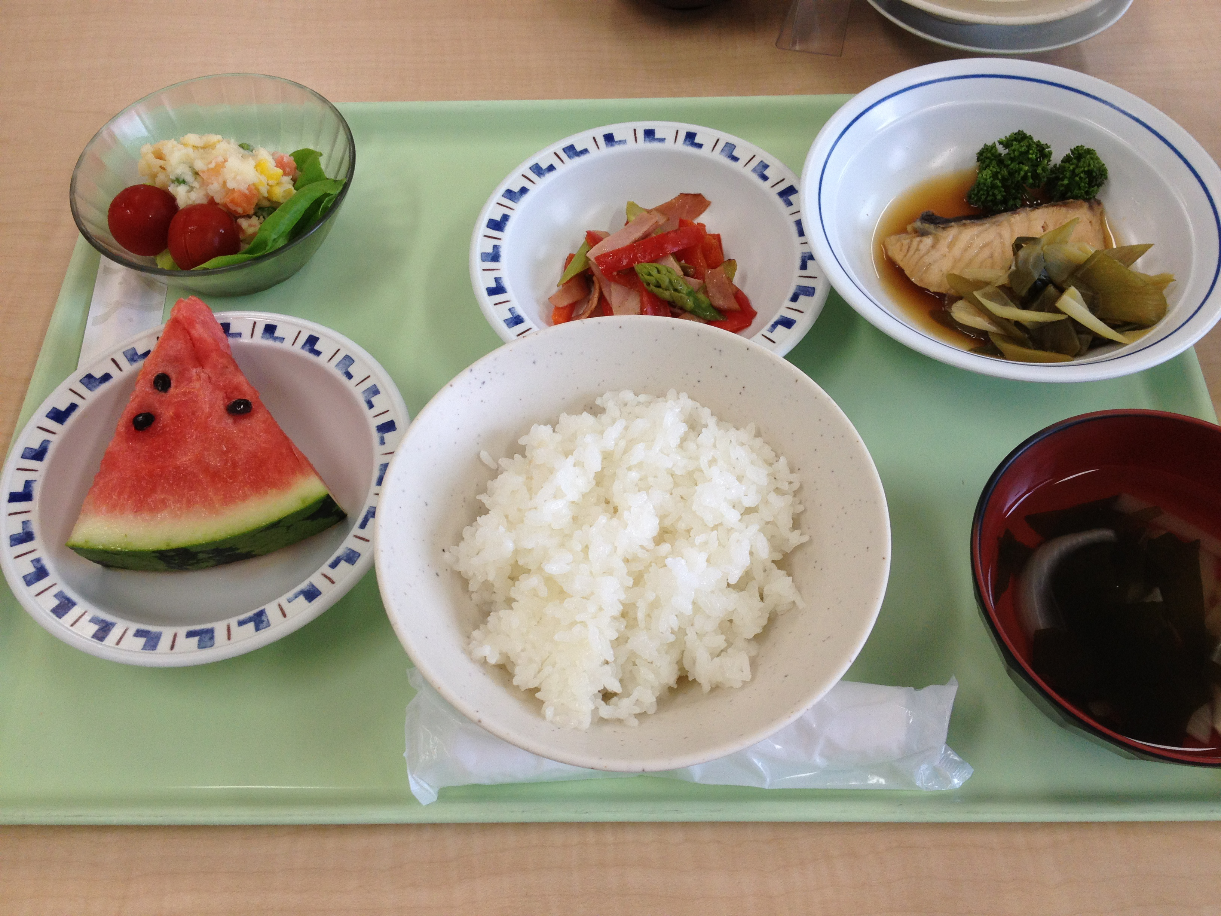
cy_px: 458
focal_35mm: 35
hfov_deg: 52.6
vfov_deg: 40.7
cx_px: 610
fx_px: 1235
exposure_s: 1/120
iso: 100
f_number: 2.4
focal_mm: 4.28
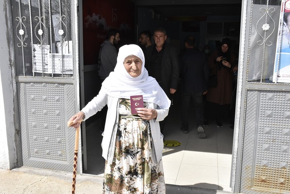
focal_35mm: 33
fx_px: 266
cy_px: 97
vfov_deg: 40.0
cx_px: 145
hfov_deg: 57.2
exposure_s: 1/250
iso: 1000
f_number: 22
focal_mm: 22
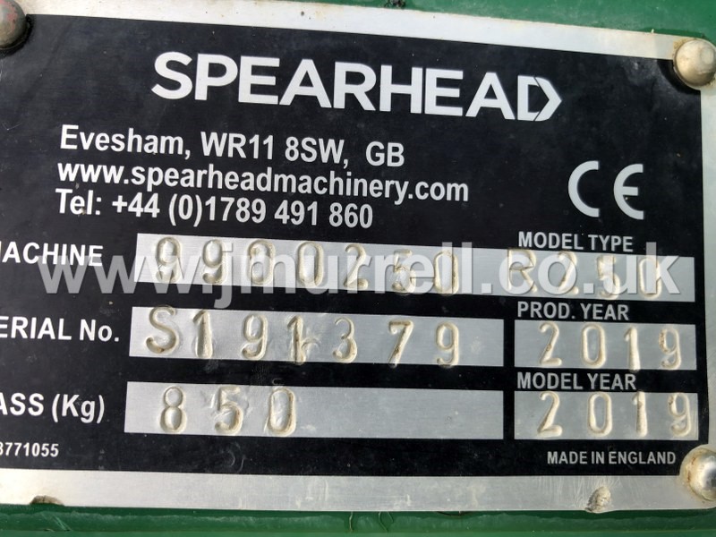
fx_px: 579
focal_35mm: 28
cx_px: 358
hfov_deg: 63.4
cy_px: 268
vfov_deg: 49.7
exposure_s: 1/239
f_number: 1.8
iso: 20
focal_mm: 3.99
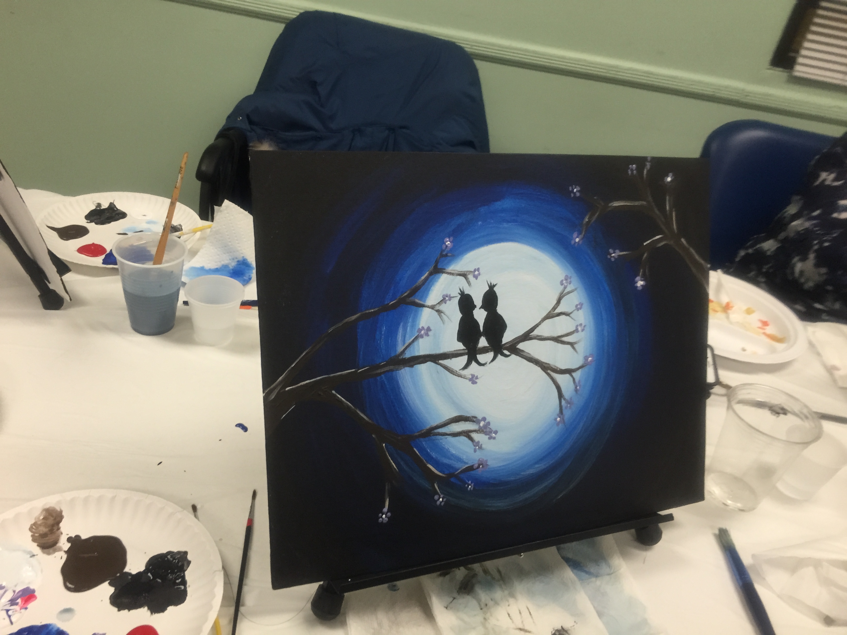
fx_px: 710
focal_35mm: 29
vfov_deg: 48.2
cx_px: 424
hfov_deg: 61.7
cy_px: 318
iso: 125
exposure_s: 1/30
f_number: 2.2
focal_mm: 4.15
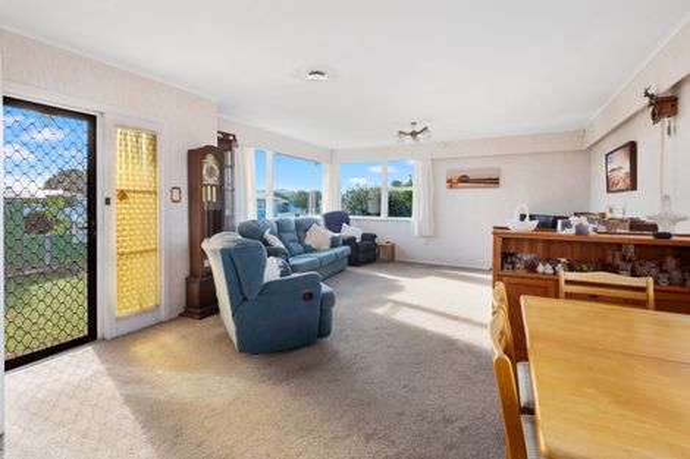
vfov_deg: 73.7
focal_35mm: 16
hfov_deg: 96.8
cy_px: 230
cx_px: 345
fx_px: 307
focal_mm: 16
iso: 200
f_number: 8
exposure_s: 1/2
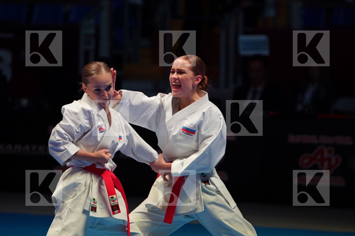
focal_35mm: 261
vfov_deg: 5.3
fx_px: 2574
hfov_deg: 7.9
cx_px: 178
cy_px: 118
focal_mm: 174
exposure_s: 1/500
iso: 640
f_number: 2.8
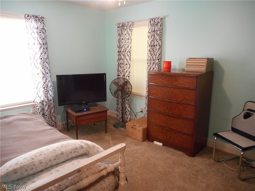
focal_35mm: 25
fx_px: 184
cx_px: 128
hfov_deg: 69.4
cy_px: 96
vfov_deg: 54.9
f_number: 3.7
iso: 400
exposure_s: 1/13
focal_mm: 4.5
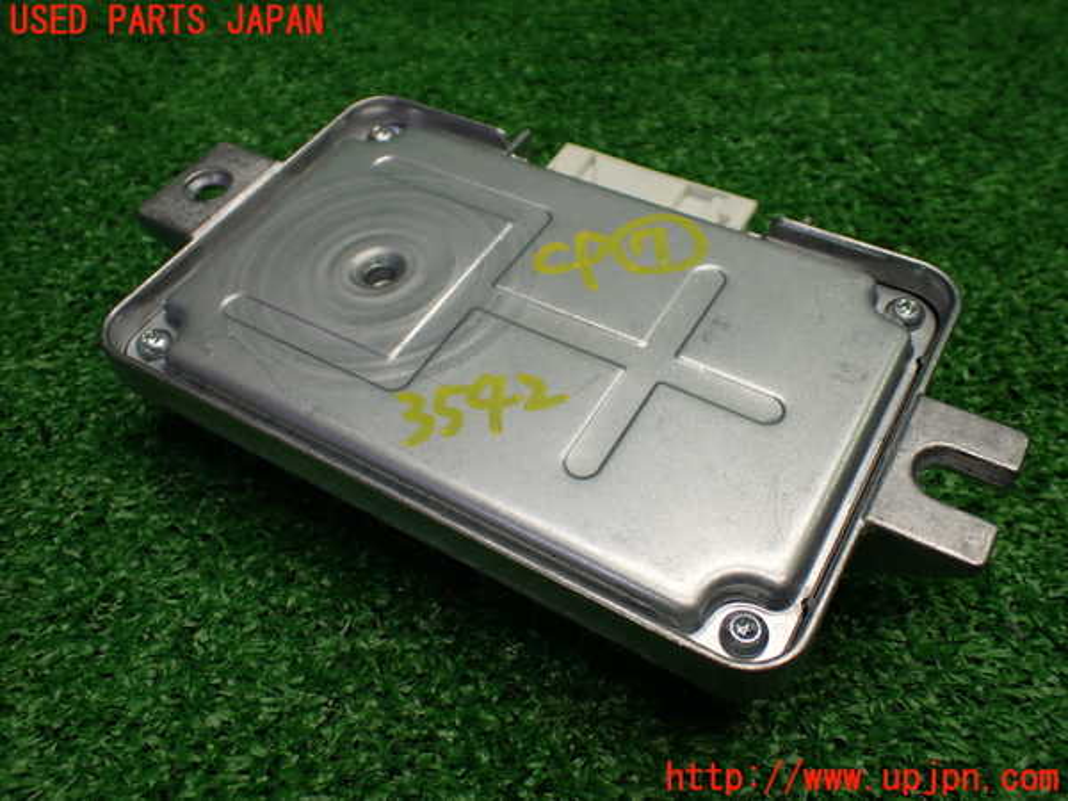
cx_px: 534
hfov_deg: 60.0
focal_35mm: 30
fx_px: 926
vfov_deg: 46.8
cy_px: 400
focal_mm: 5.4
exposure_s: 1/125
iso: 160
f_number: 2.3
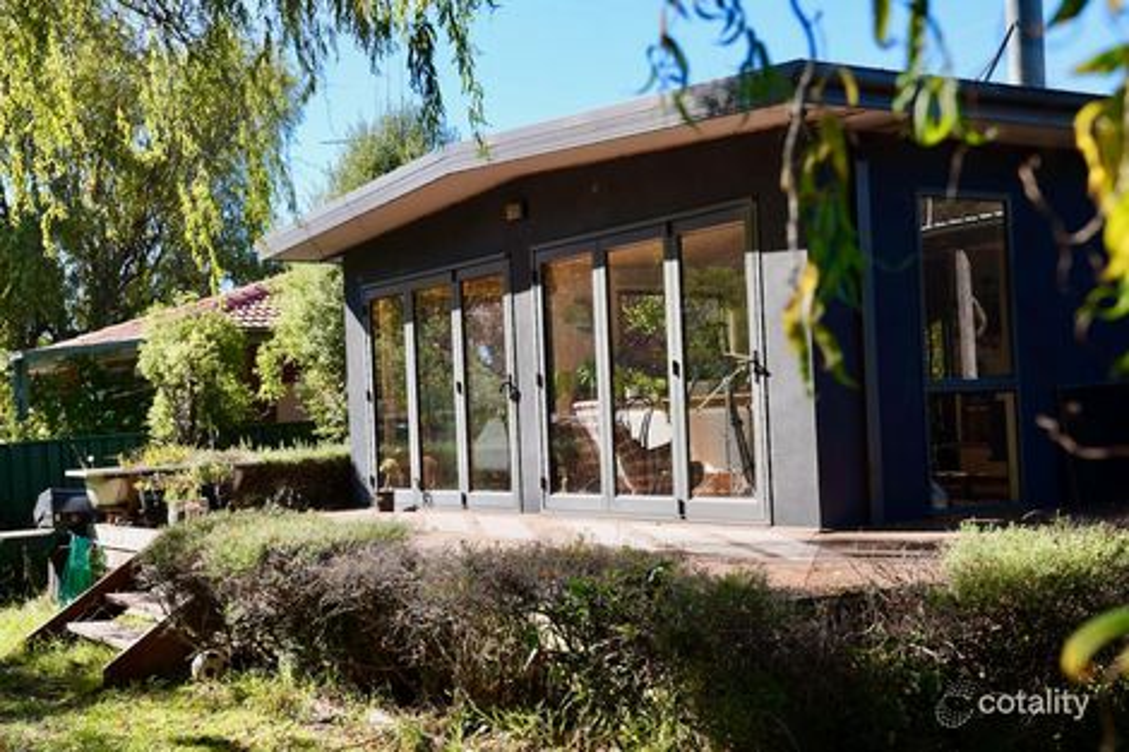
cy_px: 376
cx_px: 564
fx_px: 1348
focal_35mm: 43
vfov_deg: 31.2
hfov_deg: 45.4
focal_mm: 43
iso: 80
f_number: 4.5
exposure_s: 1/200
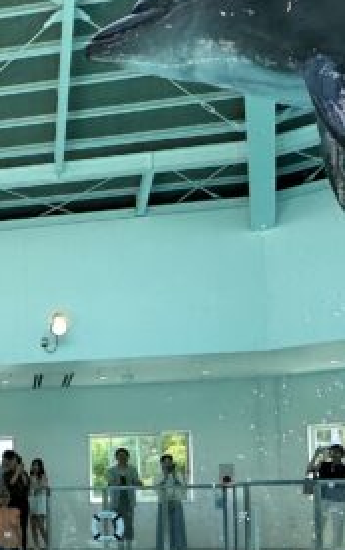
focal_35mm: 55
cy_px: 478
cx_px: -195
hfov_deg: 19.9
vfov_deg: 35.1
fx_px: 826
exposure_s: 1/465
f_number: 2.2
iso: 40
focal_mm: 2.22
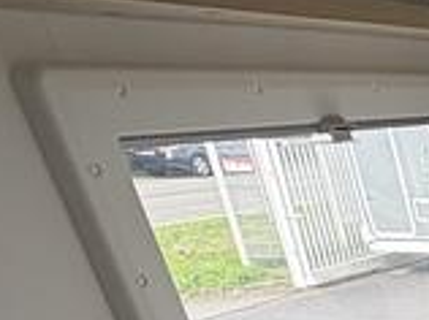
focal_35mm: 71
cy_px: 580
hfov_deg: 17.6
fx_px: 879
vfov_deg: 17.0
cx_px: 893
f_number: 2.2
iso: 50
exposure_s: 1/99
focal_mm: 2.22
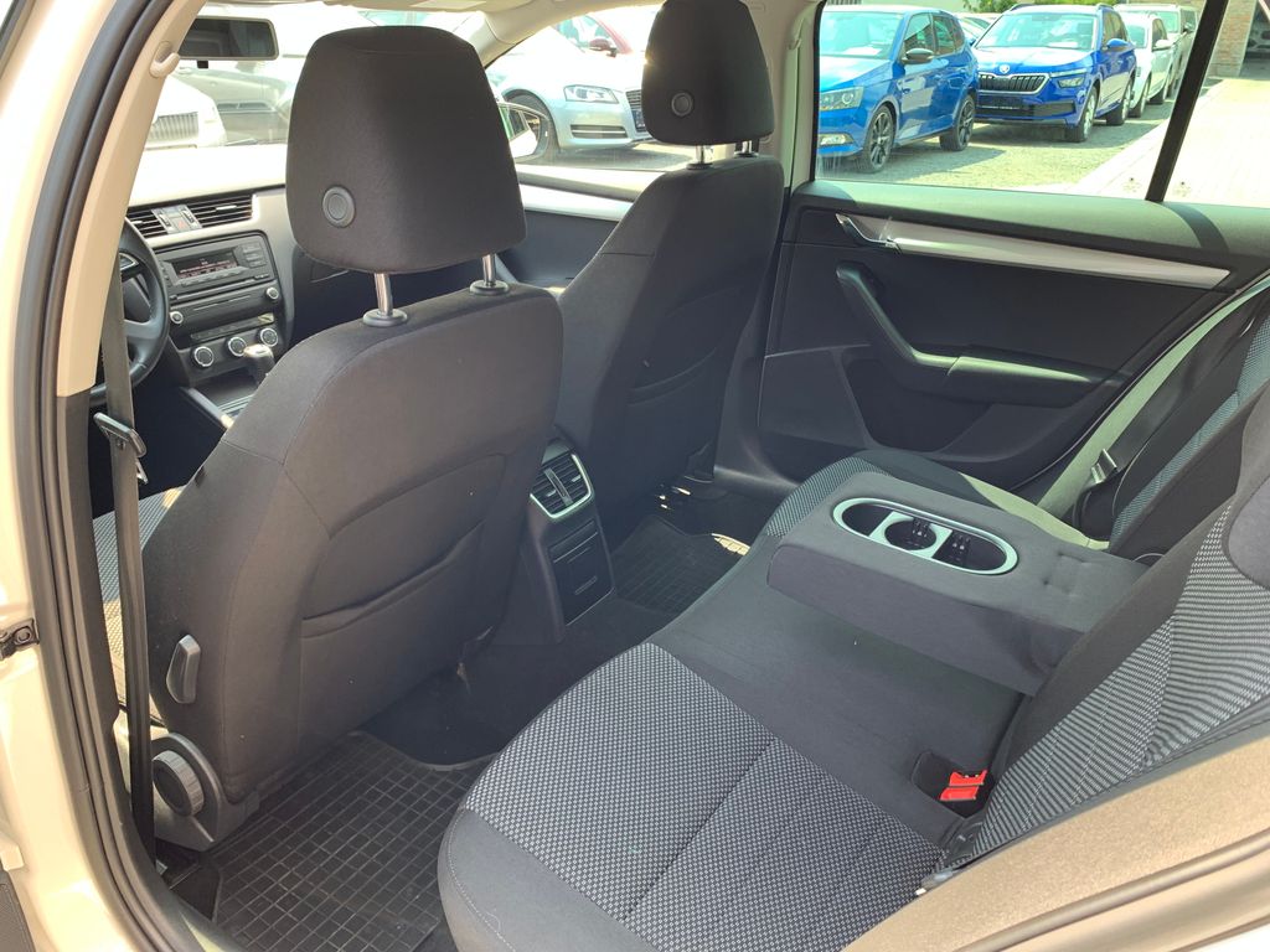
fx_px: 954
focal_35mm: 26
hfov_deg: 67.3
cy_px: 476
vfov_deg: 53.1
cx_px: 635
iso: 50
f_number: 1.8
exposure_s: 1/121
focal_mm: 4.25
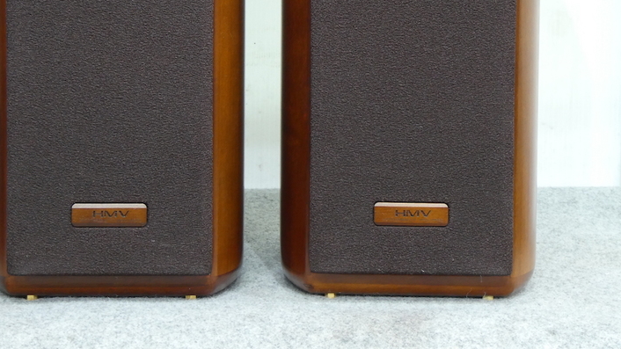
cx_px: 263
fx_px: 2585
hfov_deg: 13.7
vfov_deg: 7.7
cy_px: 69
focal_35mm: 157
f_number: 5.1
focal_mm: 19
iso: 200
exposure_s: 1/4
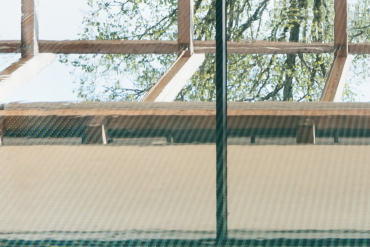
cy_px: -179
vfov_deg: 9.2
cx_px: 461
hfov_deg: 13.8
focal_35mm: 144
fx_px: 1480
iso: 250
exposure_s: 1/5
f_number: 16
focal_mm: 26
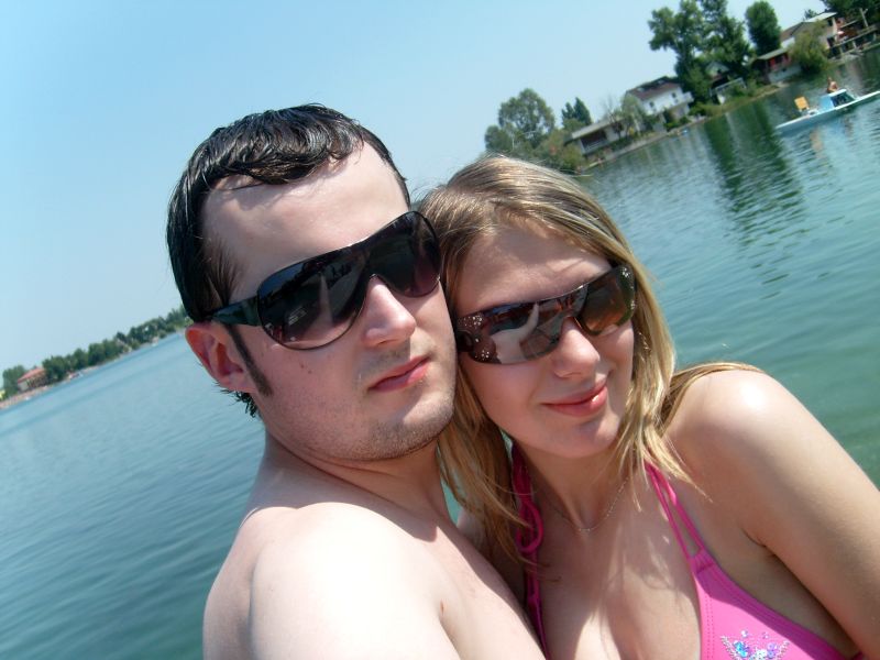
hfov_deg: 52.6
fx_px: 890
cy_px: 330
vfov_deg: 40.7
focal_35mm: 35
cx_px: 440
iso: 80
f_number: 7.1
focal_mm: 5.8
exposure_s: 1/250
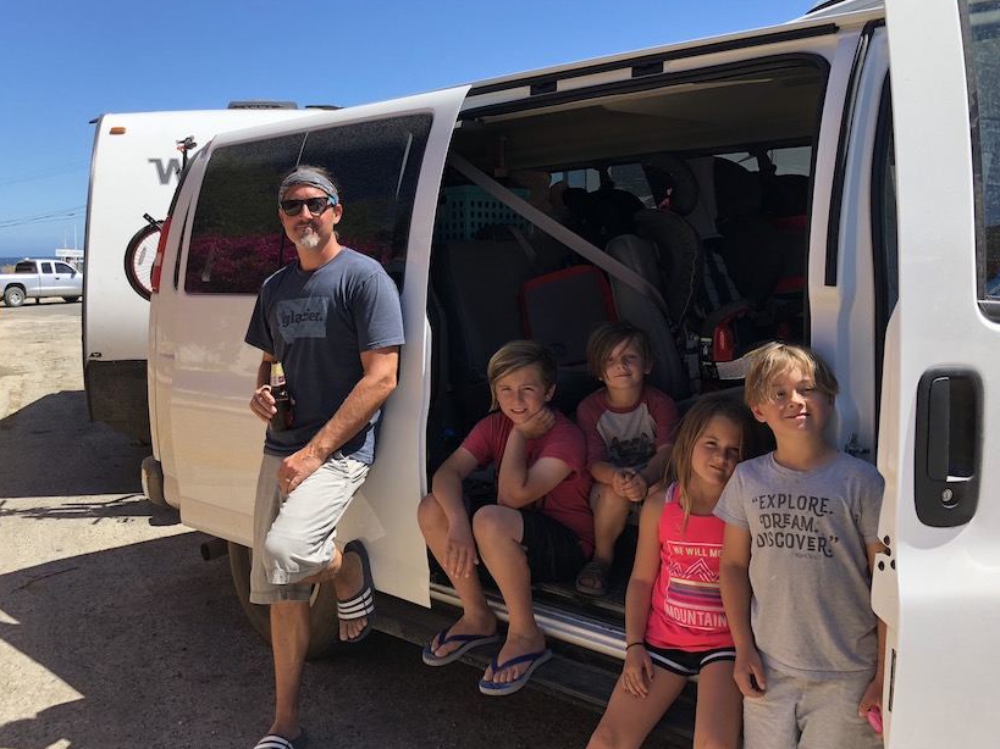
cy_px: 322
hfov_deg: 52.2
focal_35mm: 35
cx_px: 387
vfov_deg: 40.6
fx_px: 1011
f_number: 1.8
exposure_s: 1/873
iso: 20
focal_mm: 4
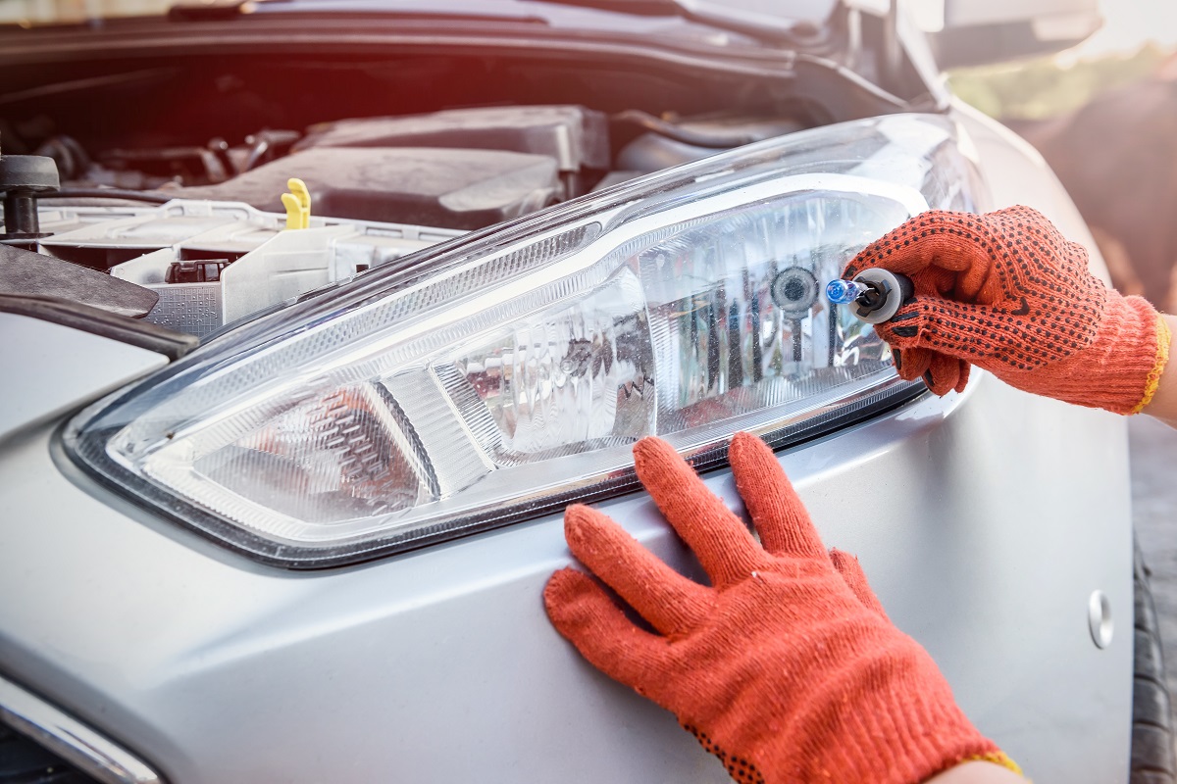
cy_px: 392
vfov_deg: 30.5
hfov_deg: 44.5
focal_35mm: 44
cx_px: 588
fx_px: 1438
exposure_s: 1/160
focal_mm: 44
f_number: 5.6
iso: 400
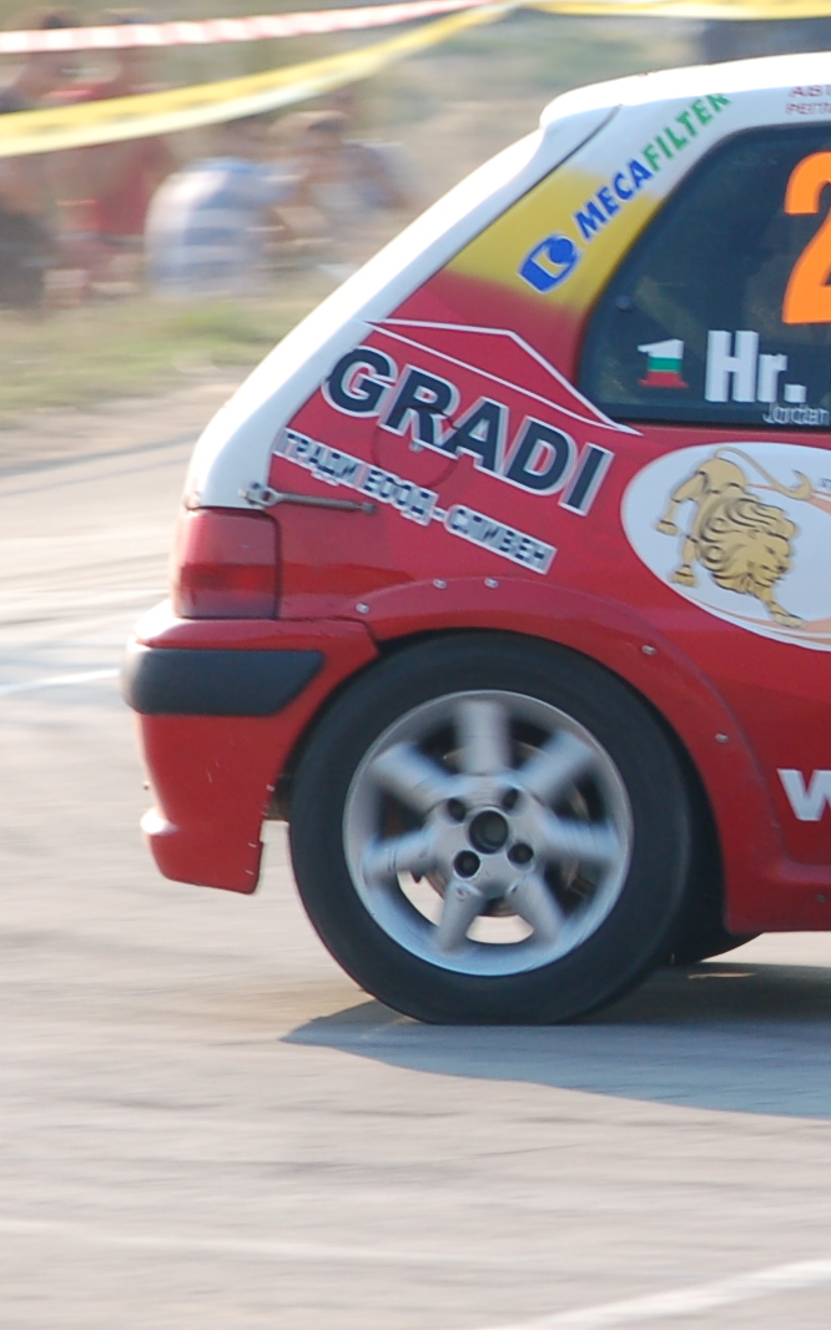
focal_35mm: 452
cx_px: 1623
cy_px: 590
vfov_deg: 4.6
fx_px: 16399
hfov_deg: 2.9
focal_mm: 105
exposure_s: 1/125
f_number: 10
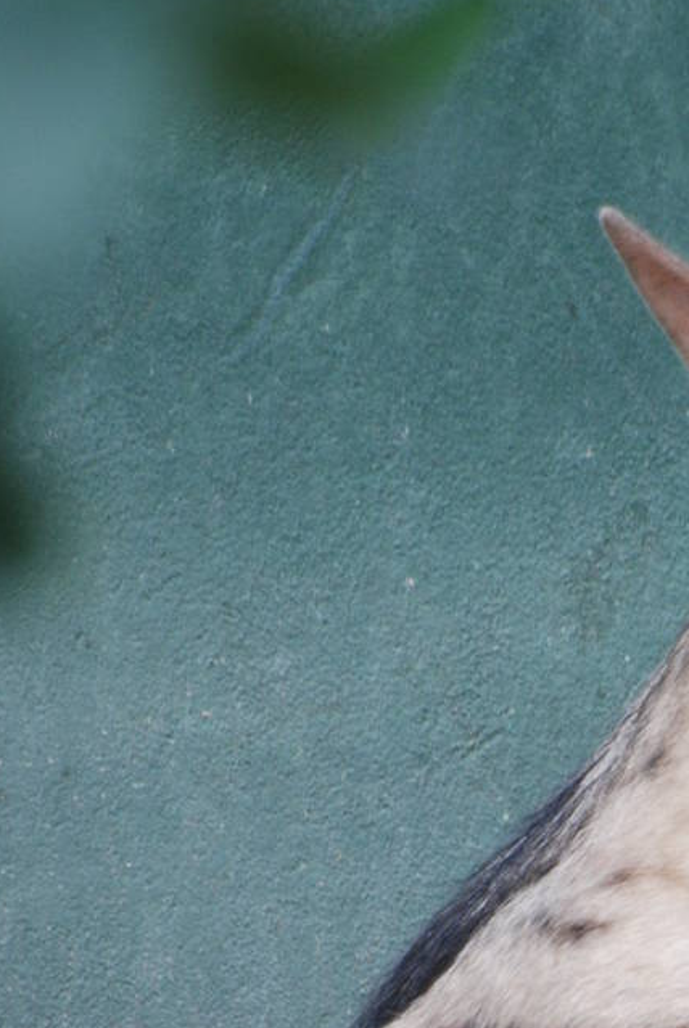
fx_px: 32219
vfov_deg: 1.8
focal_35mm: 1126
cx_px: 740
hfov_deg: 1.2
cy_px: 1067
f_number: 5.6
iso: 400
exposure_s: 1/200
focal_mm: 300
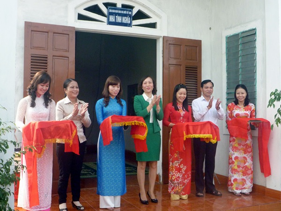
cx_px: 140
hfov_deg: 42.9
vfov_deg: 32.9
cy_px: 106
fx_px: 357
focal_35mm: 44
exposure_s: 1/500
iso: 400
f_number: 4.3
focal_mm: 7.8
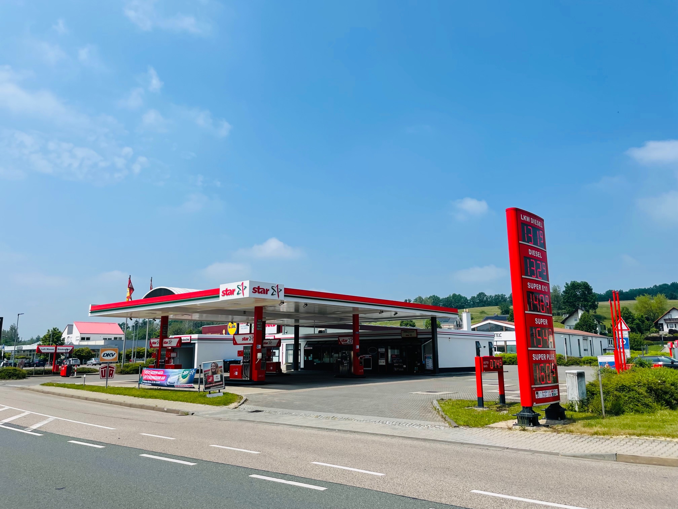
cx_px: 339
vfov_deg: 53.1
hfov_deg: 67.3
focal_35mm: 26
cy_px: 254
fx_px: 509
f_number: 1.6
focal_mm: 4.2
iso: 32
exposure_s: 1/5051
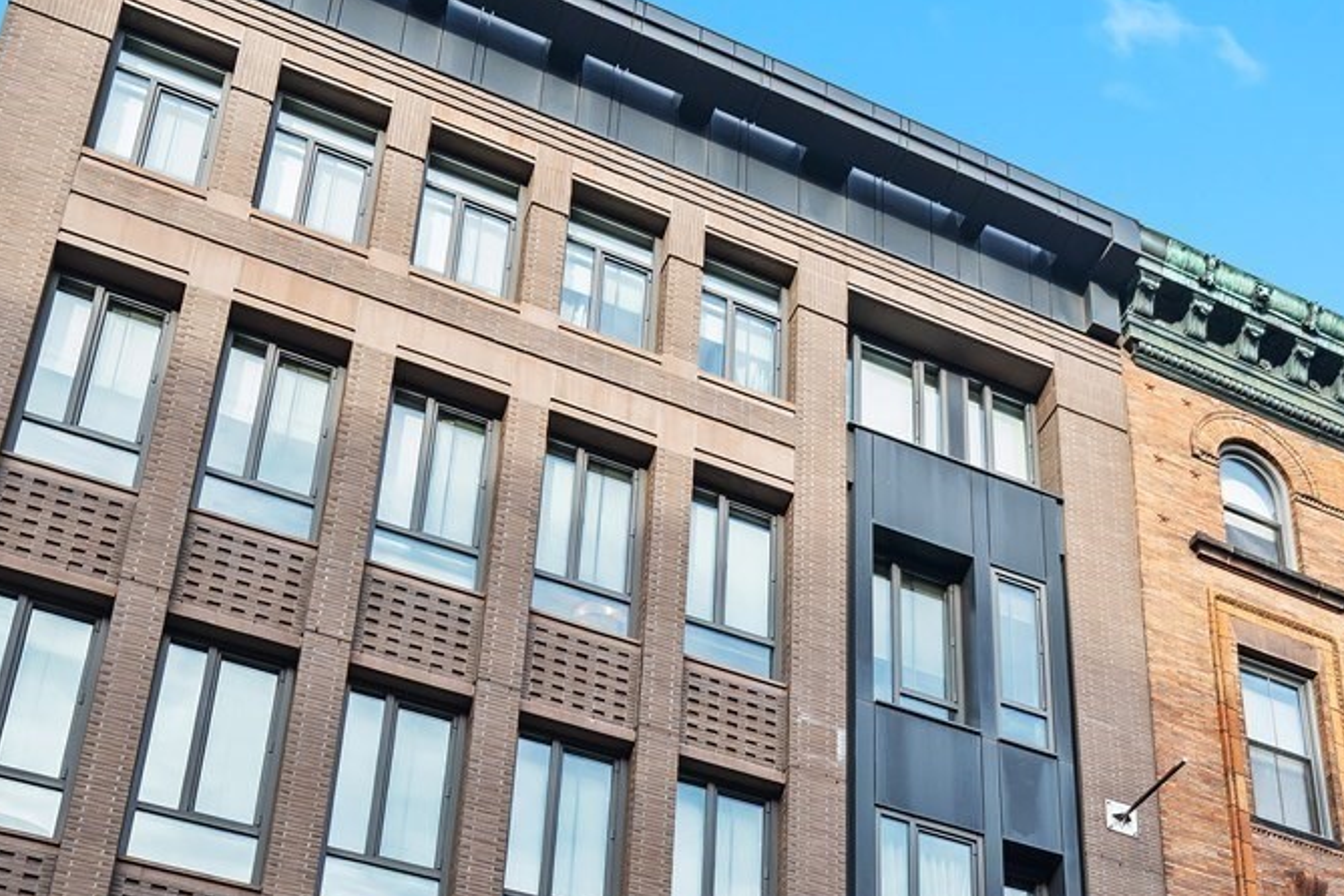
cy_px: 1140
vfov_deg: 24.3
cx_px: 890
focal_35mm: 49
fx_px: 1829
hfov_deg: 39.9
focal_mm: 16
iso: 640
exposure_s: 1/400
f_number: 4
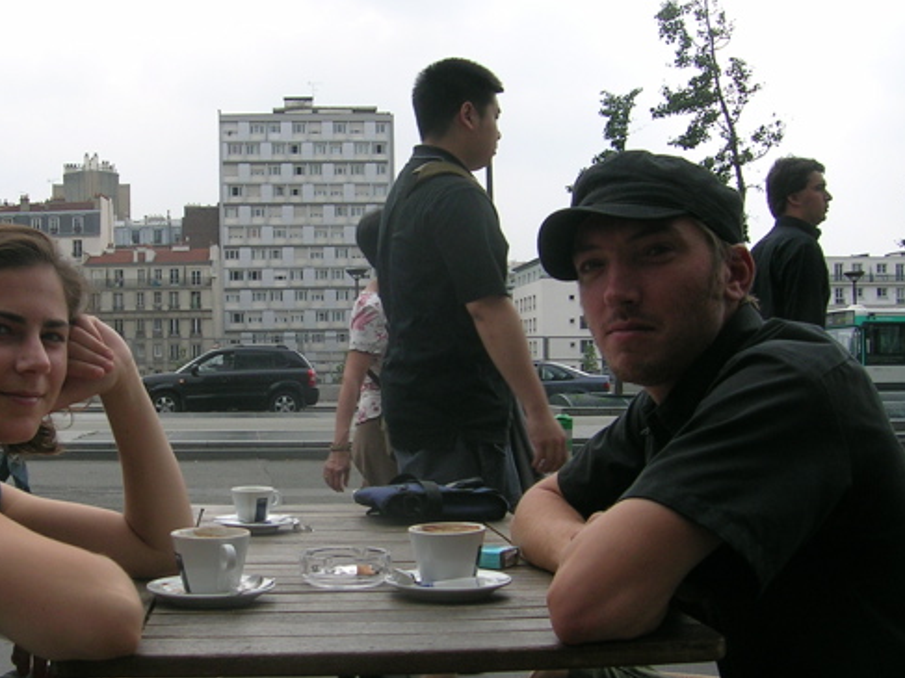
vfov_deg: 31.5
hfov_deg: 40.8
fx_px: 1202
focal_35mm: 46
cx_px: 316
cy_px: 381
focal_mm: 5.4
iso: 50
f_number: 4.8
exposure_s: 1/296
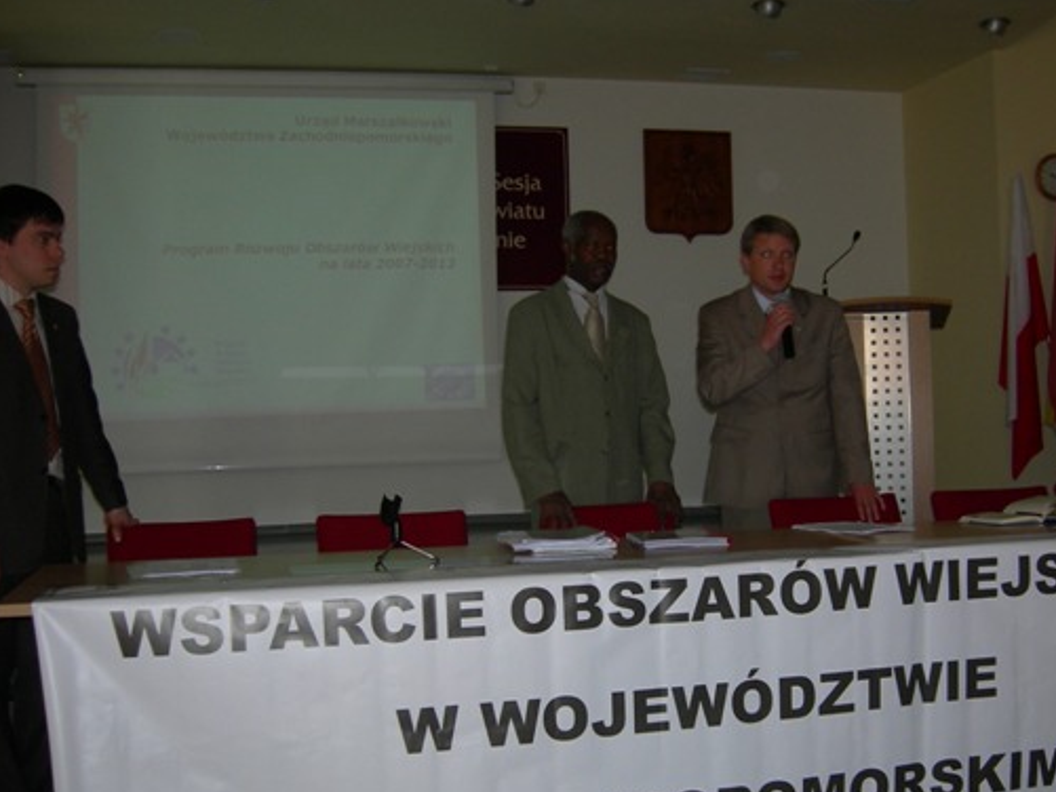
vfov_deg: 31.5
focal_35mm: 46
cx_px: 632
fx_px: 1404
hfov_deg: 41.0
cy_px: 432
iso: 64
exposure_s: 1/60.1
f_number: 2.7
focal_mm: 7.5
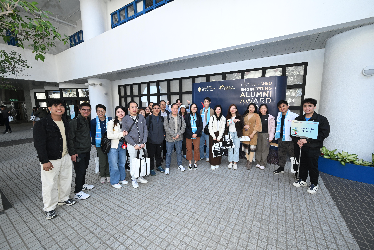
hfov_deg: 102.3
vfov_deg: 79.2
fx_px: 151
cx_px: 187
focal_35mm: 14
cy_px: 125
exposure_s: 1/200
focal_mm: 14.5
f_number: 6.3
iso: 1000
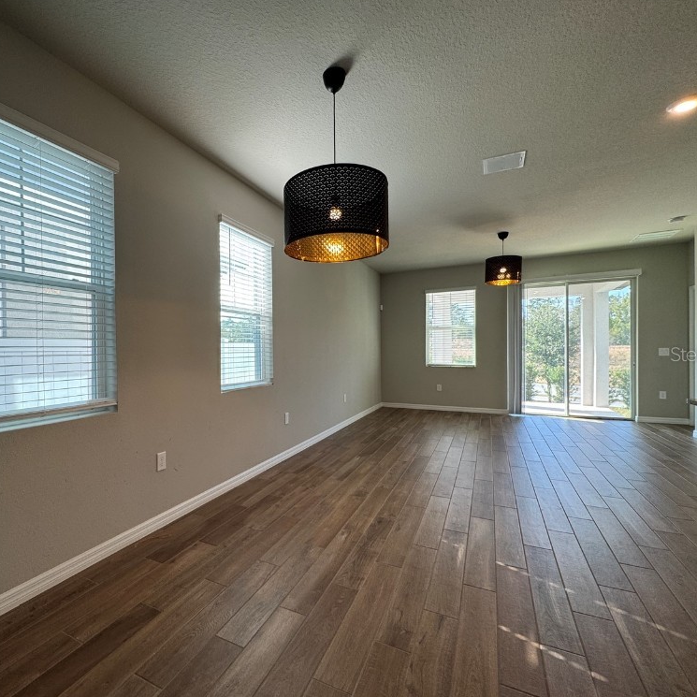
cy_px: 354
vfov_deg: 84.0
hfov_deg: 83.0
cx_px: 280
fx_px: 387
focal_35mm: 17
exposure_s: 1/120
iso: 80
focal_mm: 2.22
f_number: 2.2
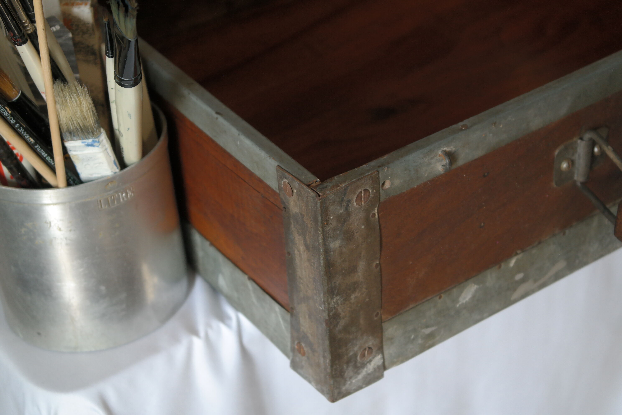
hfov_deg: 26.3
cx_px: 311
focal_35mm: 77
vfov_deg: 17.7
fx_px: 1330
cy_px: 208
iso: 800
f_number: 5.6
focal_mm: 50
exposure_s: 1/80
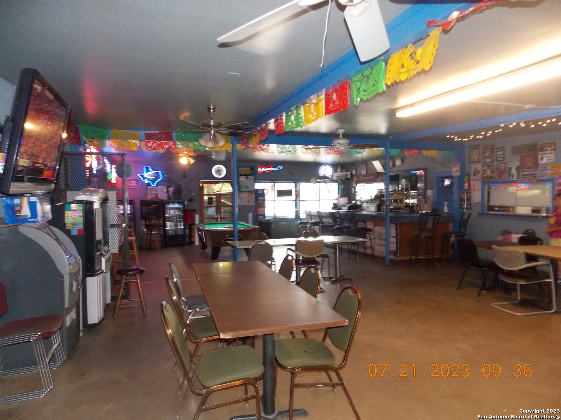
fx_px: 373
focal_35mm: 23
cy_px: 210
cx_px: 280
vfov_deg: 58.9
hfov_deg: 73.9
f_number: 3.1
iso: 320
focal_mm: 4
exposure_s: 1/30
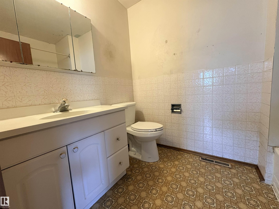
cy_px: 104
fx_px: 113
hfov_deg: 102.1
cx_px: 140
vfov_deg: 85.7
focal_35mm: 14
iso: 250
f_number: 2.2
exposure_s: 1/60
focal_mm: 2.22
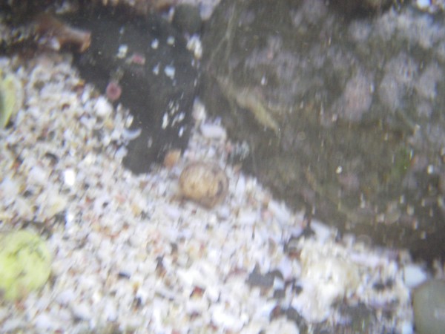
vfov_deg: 15.2
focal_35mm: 97
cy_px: 167
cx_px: 222
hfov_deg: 20.2
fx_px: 1247
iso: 250
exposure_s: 1/80
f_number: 3.9
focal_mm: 16
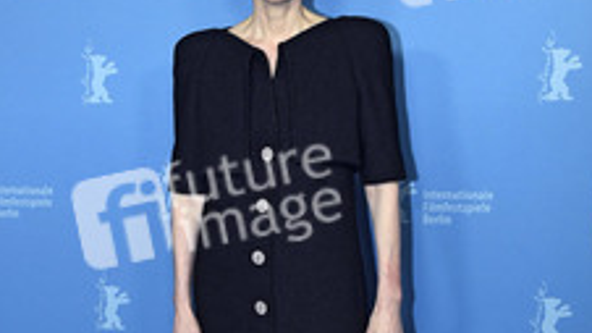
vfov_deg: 18.6
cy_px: 338
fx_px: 989
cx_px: 283
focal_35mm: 63
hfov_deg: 33.3
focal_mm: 23
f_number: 6.3
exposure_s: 1/200
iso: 1600
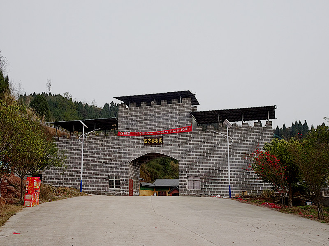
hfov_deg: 49.0
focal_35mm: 38
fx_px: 361
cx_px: 164
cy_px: 123
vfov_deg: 37.7
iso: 80
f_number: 4
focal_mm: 6.56
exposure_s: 1/320
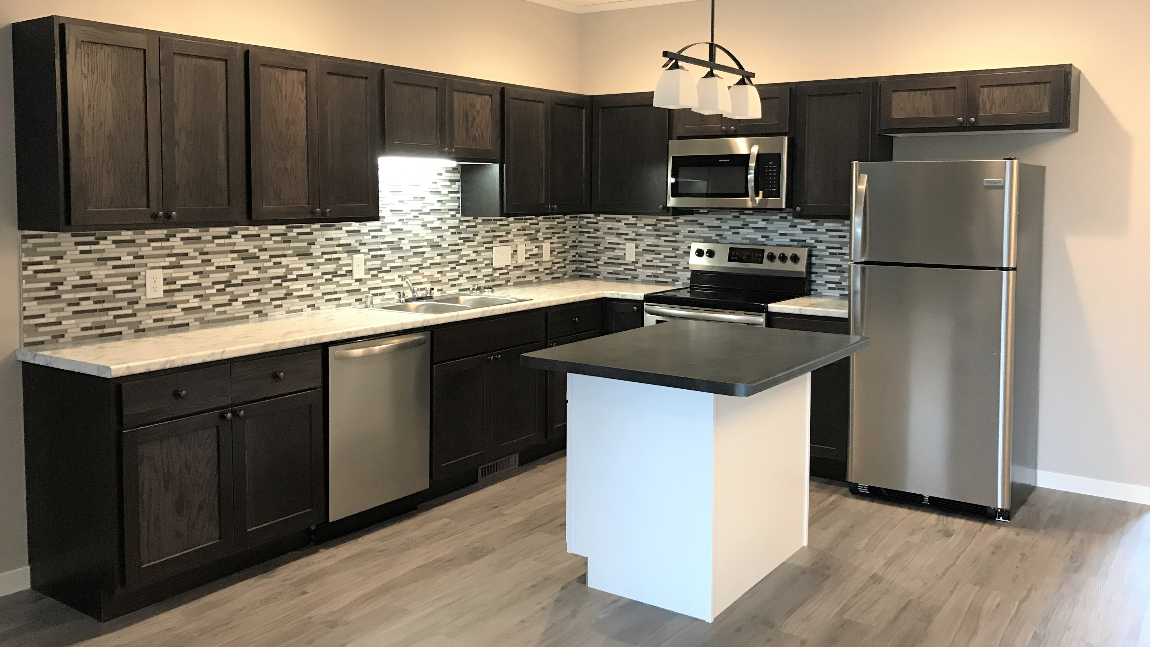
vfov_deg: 37.6
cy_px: 251
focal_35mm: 31
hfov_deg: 62.6
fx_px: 945
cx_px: 575
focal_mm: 3.99
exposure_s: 1/15
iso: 64
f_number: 1.8
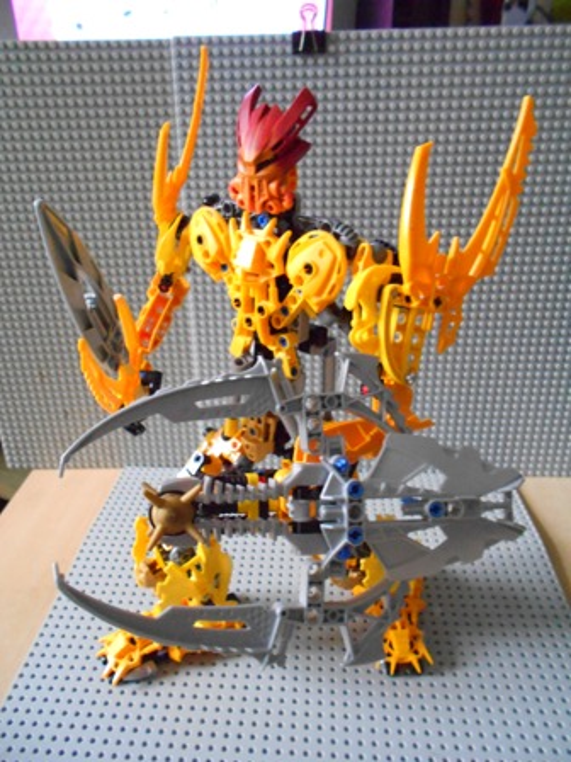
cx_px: 286
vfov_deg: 67.3
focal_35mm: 26
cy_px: 381
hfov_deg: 53.1
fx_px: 572
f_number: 3.2
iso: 800
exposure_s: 1/6
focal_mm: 4.6
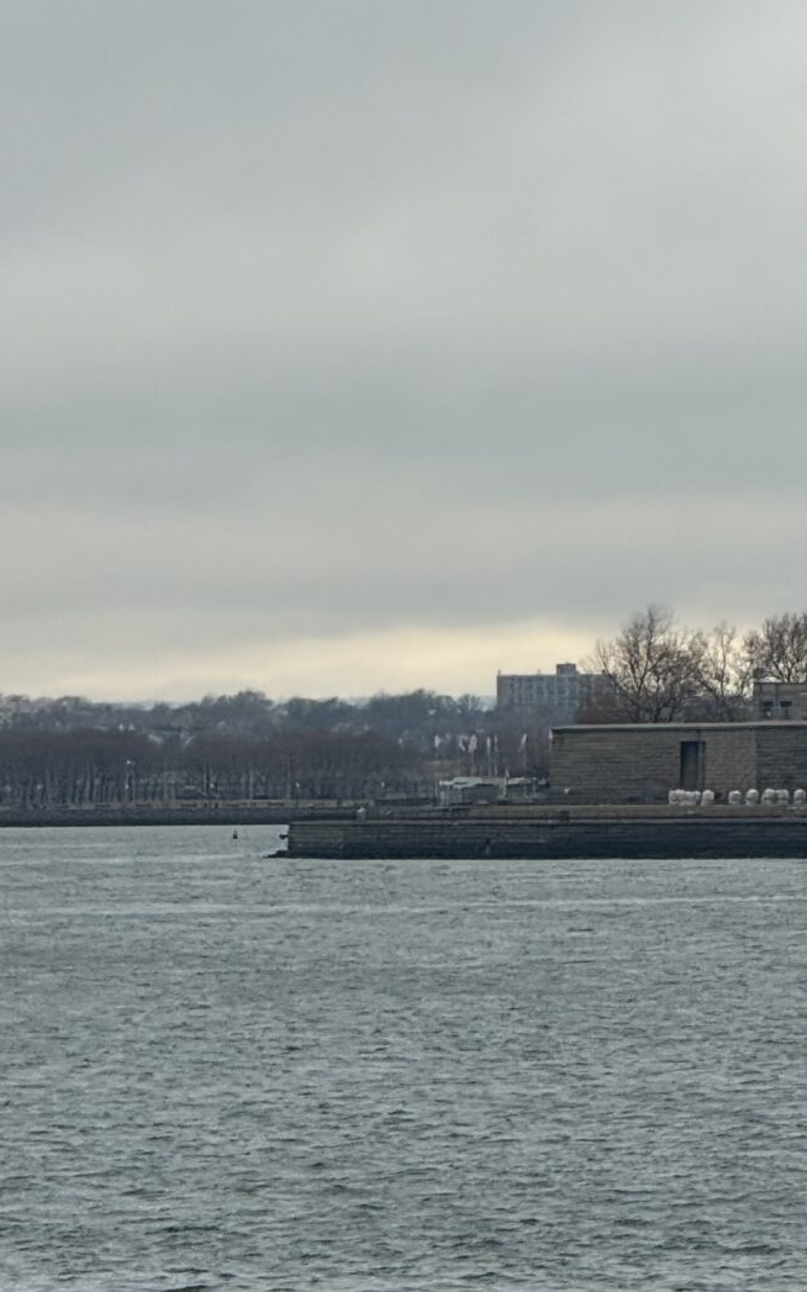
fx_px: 10948
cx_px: 1091
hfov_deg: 4.2
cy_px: 271
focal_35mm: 311
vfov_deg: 6.7
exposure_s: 1/242
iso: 50
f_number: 2.8
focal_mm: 15.66
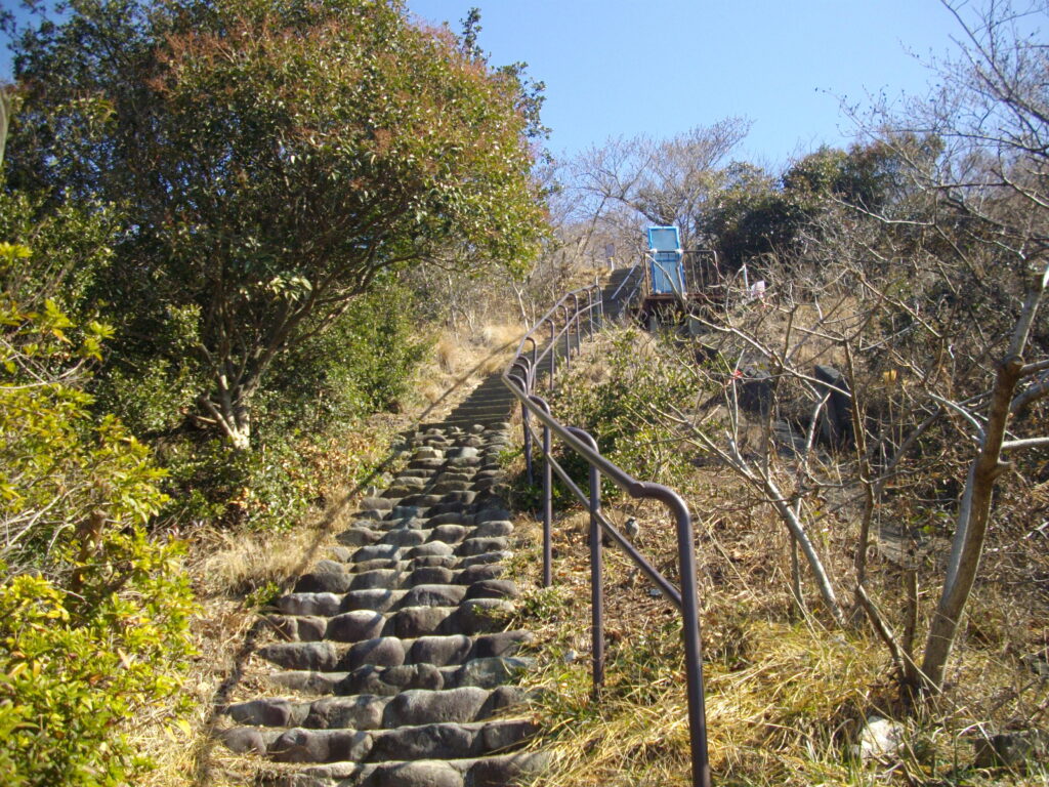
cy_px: 394
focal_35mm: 37
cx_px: 524
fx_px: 1121
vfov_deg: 38.7
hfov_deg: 50.1
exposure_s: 1/160
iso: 100
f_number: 5.6
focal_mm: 6.2
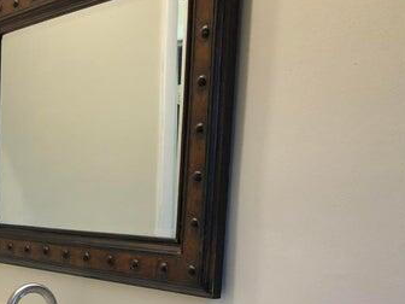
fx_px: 831
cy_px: 298
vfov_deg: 20.1
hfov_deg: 24.9
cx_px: -71
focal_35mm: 71
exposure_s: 1/30
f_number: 1.8
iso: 40
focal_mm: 3.99
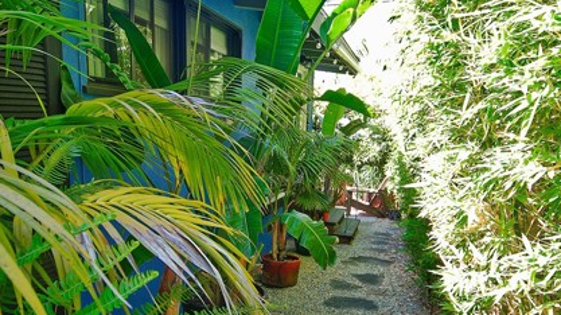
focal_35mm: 29
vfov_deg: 39.6
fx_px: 431
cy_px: 210
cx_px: 280
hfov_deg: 66.1
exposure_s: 1/80
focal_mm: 12
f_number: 4.5
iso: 200
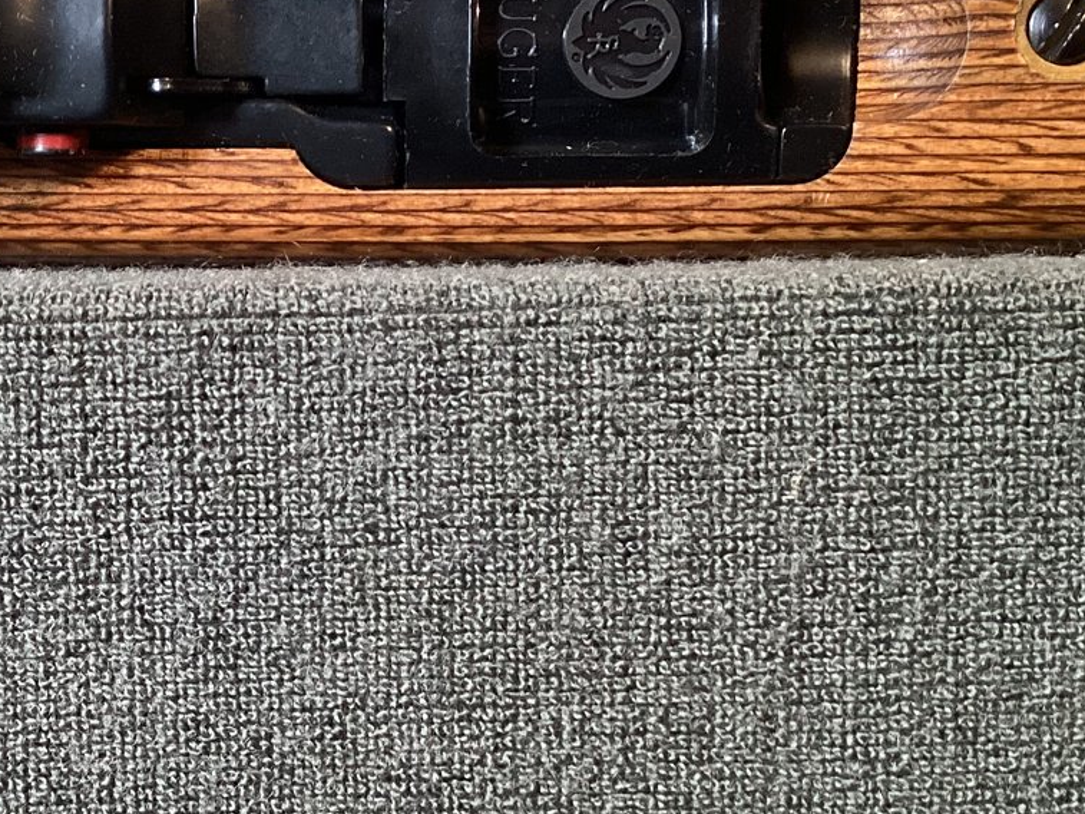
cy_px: 368
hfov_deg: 30.3
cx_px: 193
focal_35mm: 62
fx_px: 1944
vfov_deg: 23.6
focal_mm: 3.3
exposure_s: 1/60
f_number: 2.4
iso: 250
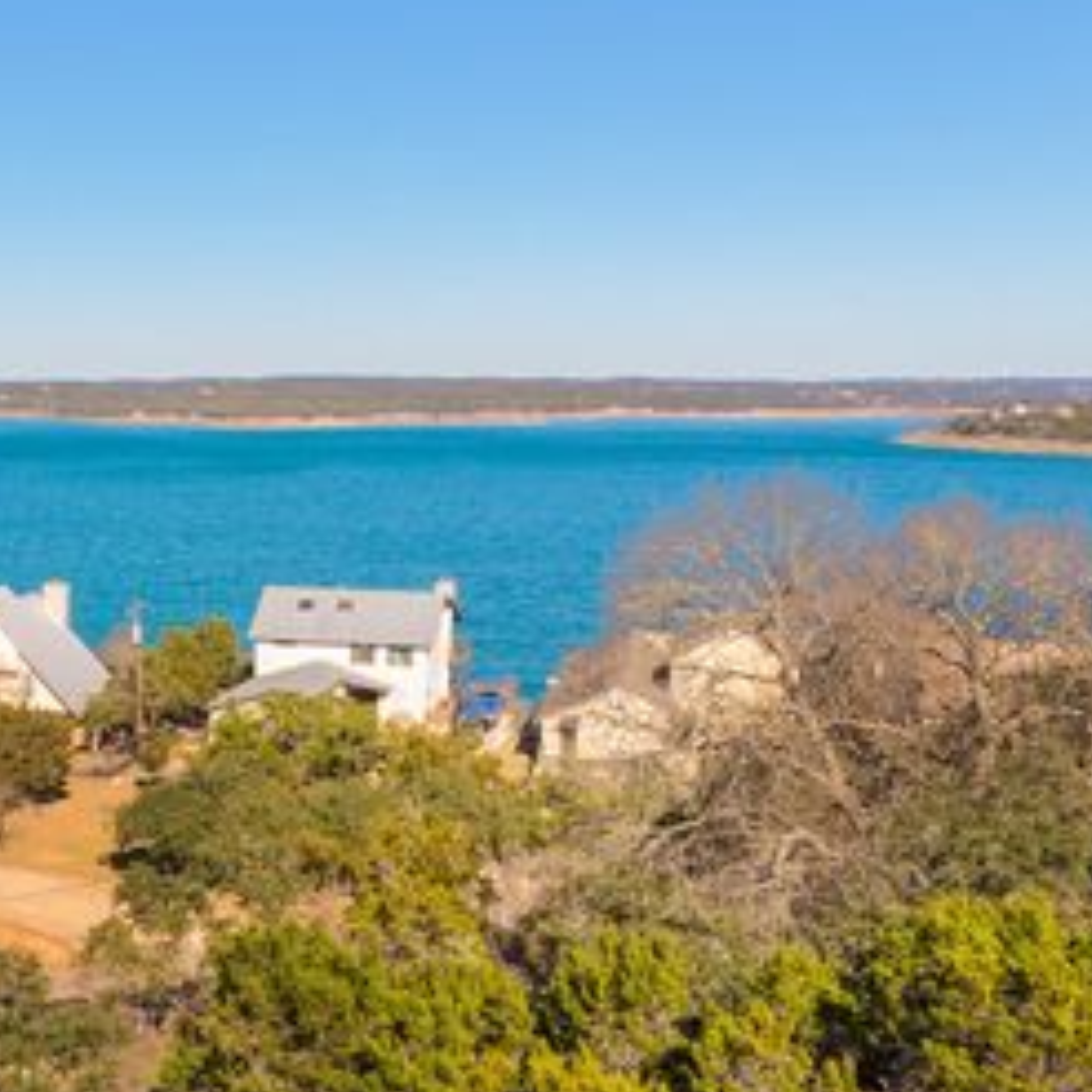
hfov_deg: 36.5
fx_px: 1535
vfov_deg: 38.9
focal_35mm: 43
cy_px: 697
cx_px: 93
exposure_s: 1/640
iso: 100
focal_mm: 4.5
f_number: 2.8
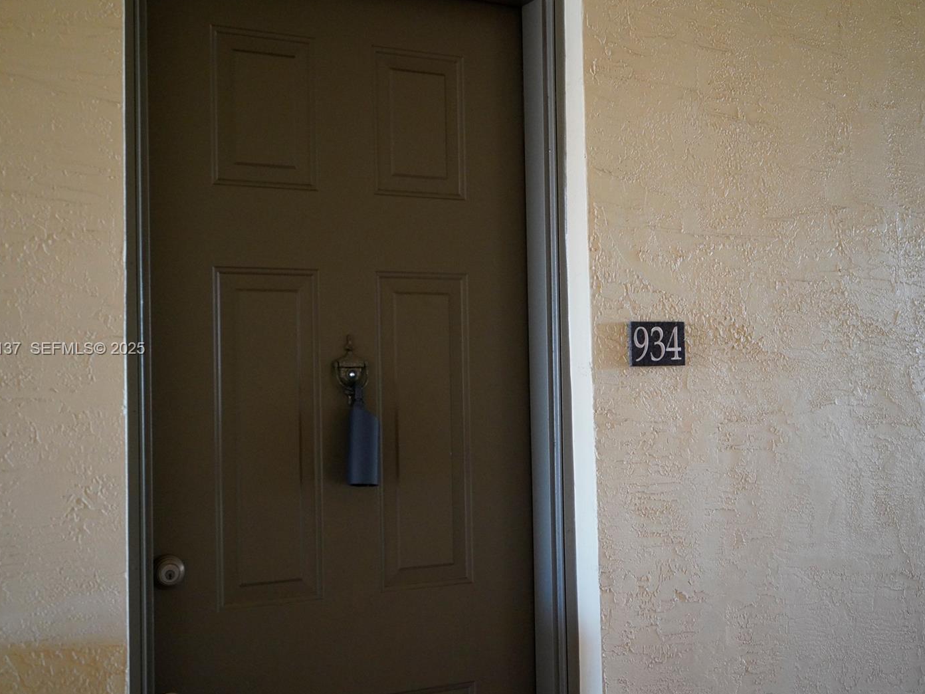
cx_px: 470
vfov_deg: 34.3
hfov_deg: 44.8
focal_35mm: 42
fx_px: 1122
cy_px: 350
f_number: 4
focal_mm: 38
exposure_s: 1/160
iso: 6400
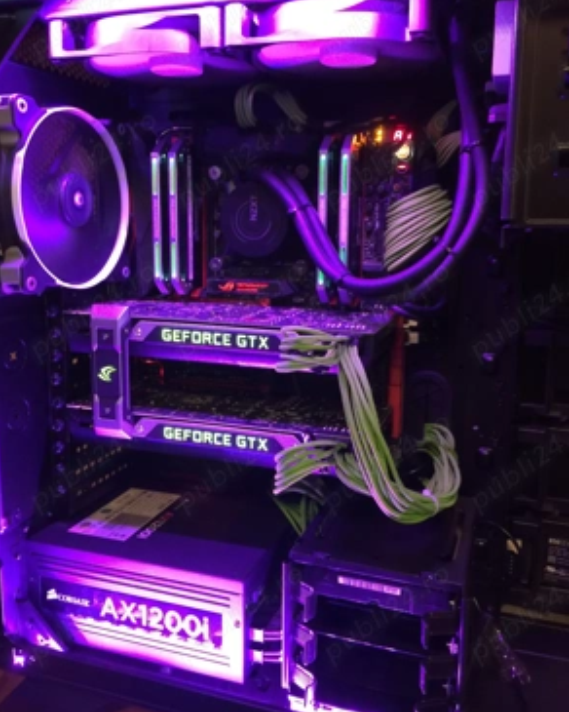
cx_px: 288
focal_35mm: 31
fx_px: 653
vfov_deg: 57.1
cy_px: 337
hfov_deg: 47.1
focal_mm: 4.15
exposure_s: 1/4
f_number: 2.2
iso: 64
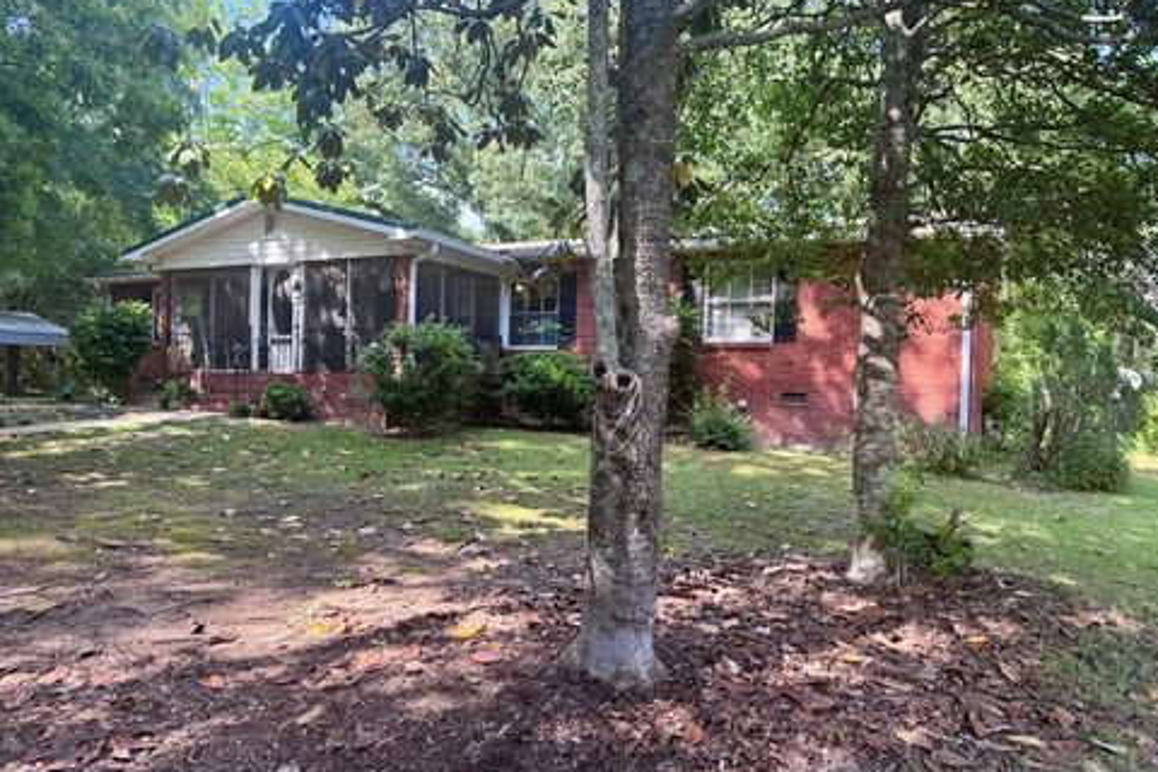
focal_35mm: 26
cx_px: 562
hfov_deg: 69.4
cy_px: 382
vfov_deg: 49.6
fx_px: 836
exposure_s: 1/328
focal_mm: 6.76
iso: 80
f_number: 1.78
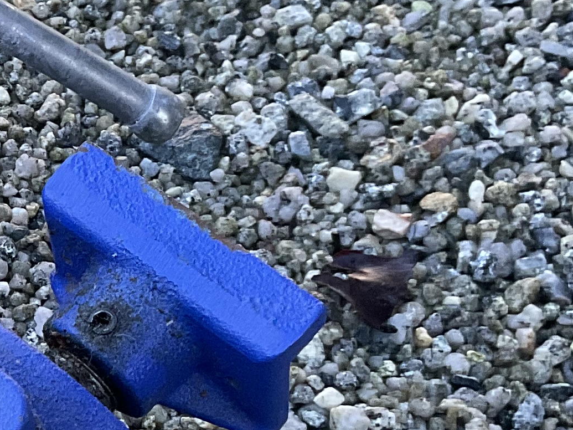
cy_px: 366
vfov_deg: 13.0
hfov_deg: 16.2
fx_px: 1870
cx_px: -236
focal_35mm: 113
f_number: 1.8
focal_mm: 3
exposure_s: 1/60
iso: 100
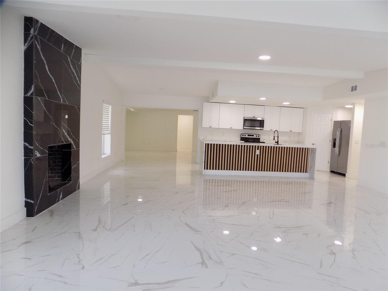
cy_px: 146
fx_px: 258
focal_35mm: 23
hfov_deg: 73.9
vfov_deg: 58.9
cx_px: 194
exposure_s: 1/30
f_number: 3.1
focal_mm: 4
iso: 125
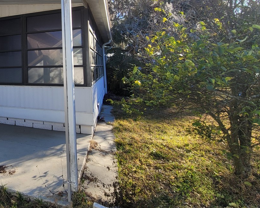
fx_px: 192
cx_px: 9
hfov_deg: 55.2
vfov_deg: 54.2
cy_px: 52
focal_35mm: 25
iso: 50
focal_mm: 2.2
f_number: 2.2
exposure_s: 1/598
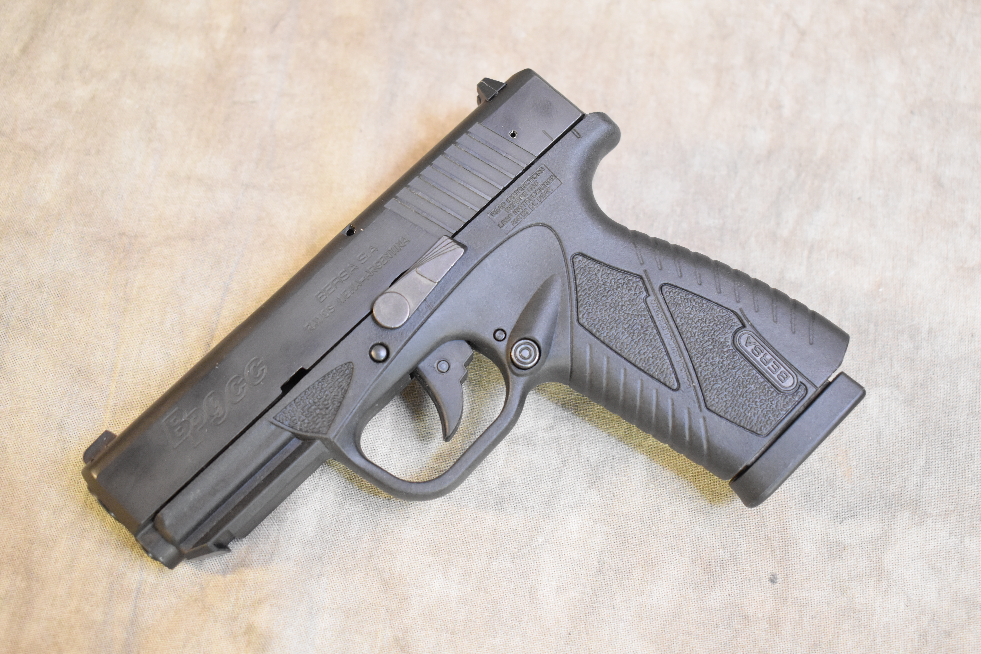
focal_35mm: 51
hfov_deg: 38.9
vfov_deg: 26.5
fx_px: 1390
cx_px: 490
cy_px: 327
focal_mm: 34
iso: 3200
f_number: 4.5
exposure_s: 1/25
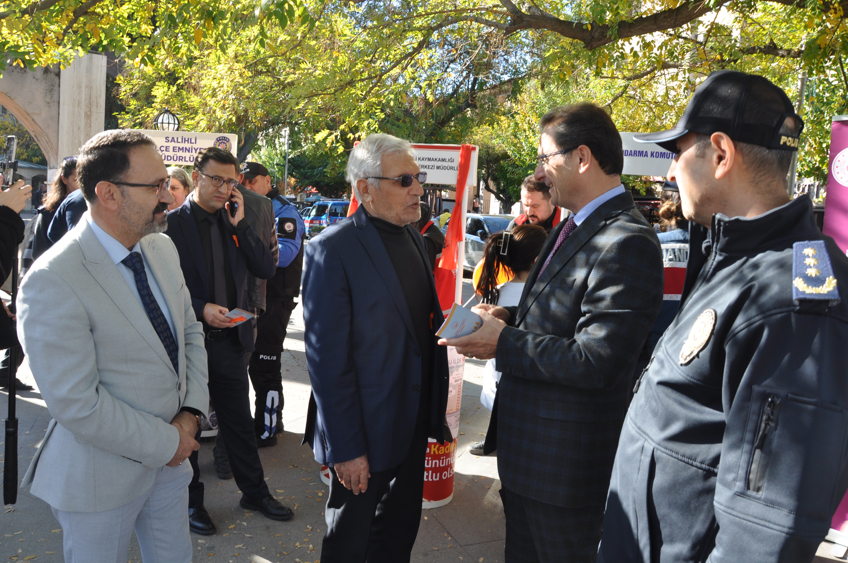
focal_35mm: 27
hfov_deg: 67.4
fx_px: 635
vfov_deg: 47.8
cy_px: 282
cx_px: 424
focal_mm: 18
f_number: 9
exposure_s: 1/80
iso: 200
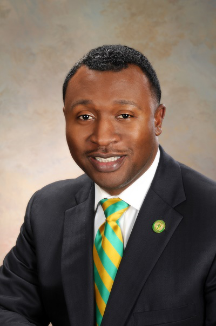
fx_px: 1150
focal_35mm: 128
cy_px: 163
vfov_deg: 16.1
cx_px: 108
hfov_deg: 10.7
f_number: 7.1
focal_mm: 85
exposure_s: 1/60
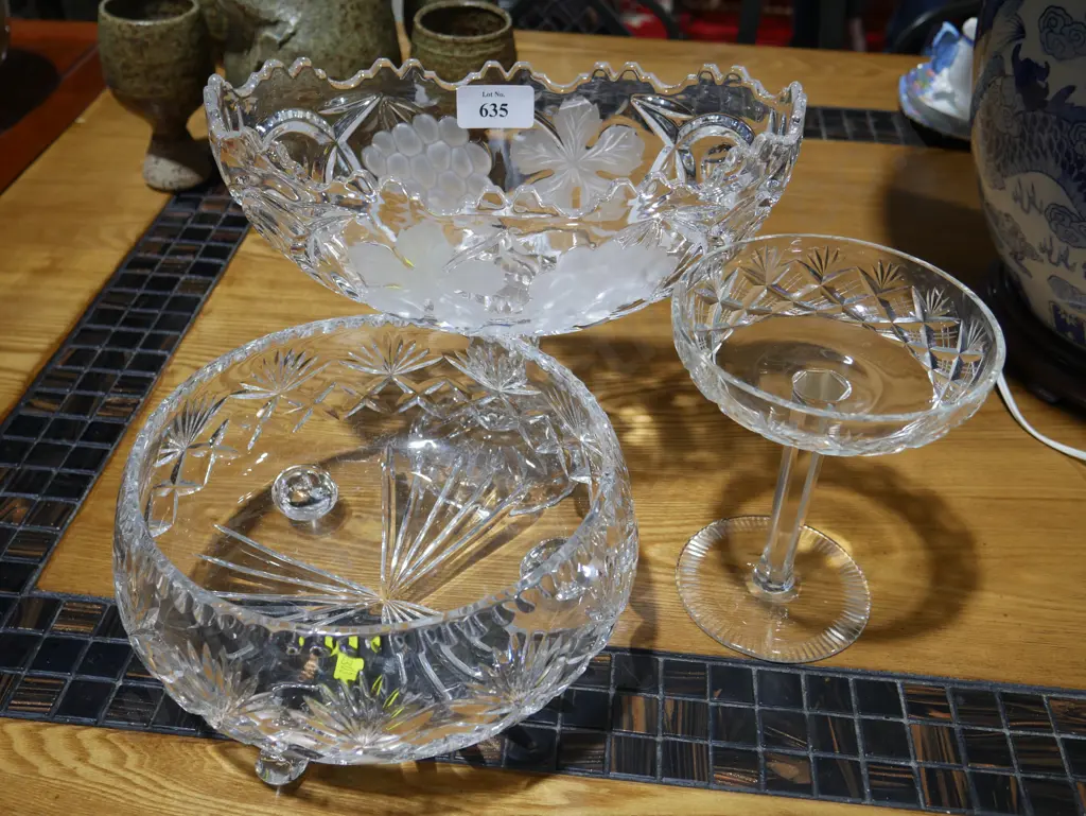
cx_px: 543
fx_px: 1130
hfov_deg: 51.3
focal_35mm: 36
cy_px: 408
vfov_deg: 39.7
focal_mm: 18
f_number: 4
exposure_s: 1/60
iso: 250
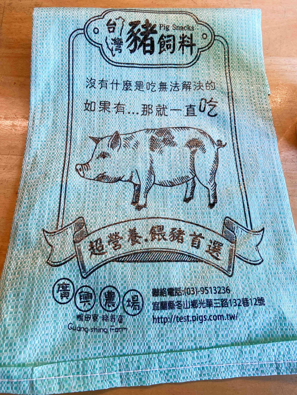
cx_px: 148
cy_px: 198
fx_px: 297
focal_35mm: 26
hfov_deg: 53.1
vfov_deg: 67.3
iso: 64
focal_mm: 4.25
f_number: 1.8
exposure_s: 1/60
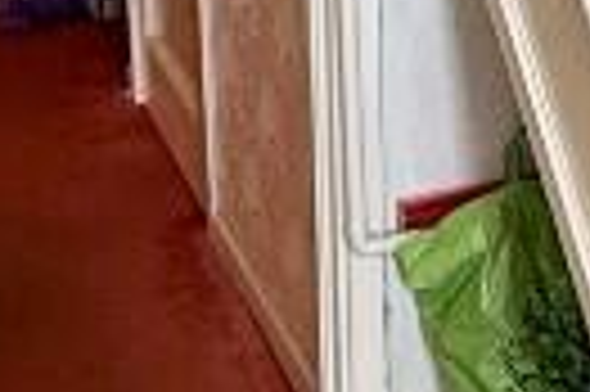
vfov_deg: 11.4
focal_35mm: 114
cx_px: 743
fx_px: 1866
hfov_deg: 17.0
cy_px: -216
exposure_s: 1/99
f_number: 2.2
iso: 160
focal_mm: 2.22
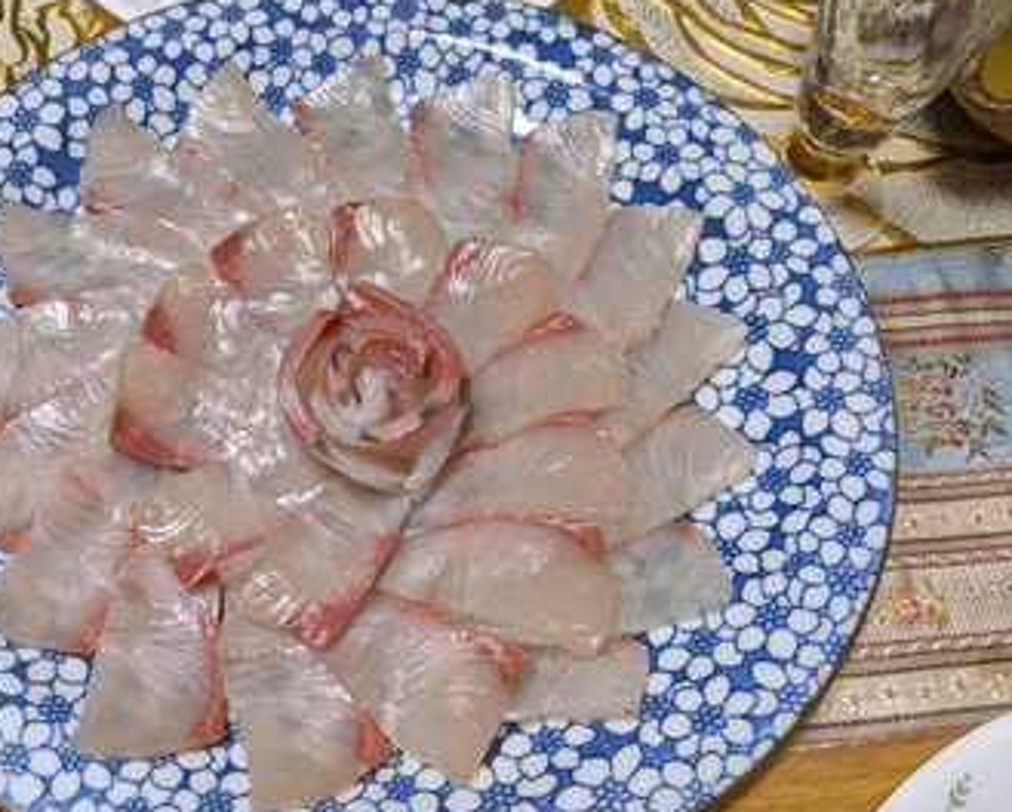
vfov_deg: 45.8
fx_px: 960
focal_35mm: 32
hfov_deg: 55.2
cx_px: 400
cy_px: 446
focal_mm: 4.44
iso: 62
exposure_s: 1/40
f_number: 1.8
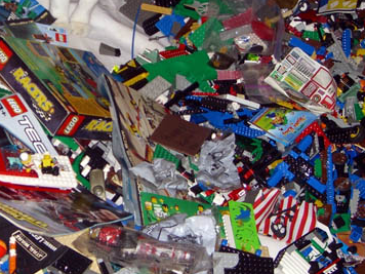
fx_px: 1350
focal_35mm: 128
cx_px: 72
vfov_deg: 11.6
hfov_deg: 15.3
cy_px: 149
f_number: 3.6
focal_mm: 11.8
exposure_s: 1/60
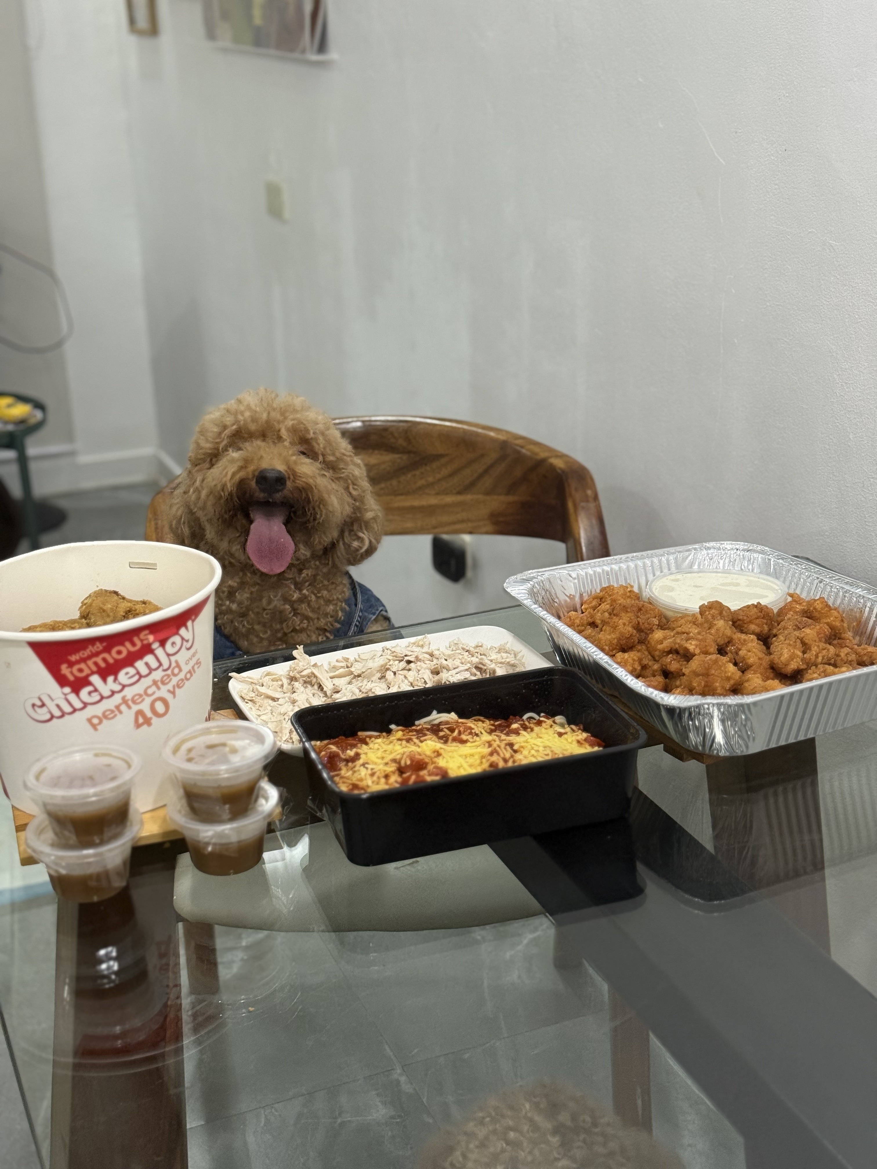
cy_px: 584
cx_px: 438
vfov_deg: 39.7
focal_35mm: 48
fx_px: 1621
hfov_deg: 30.3
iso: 250
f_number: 1.78
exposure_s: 1/60
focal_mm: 6.76
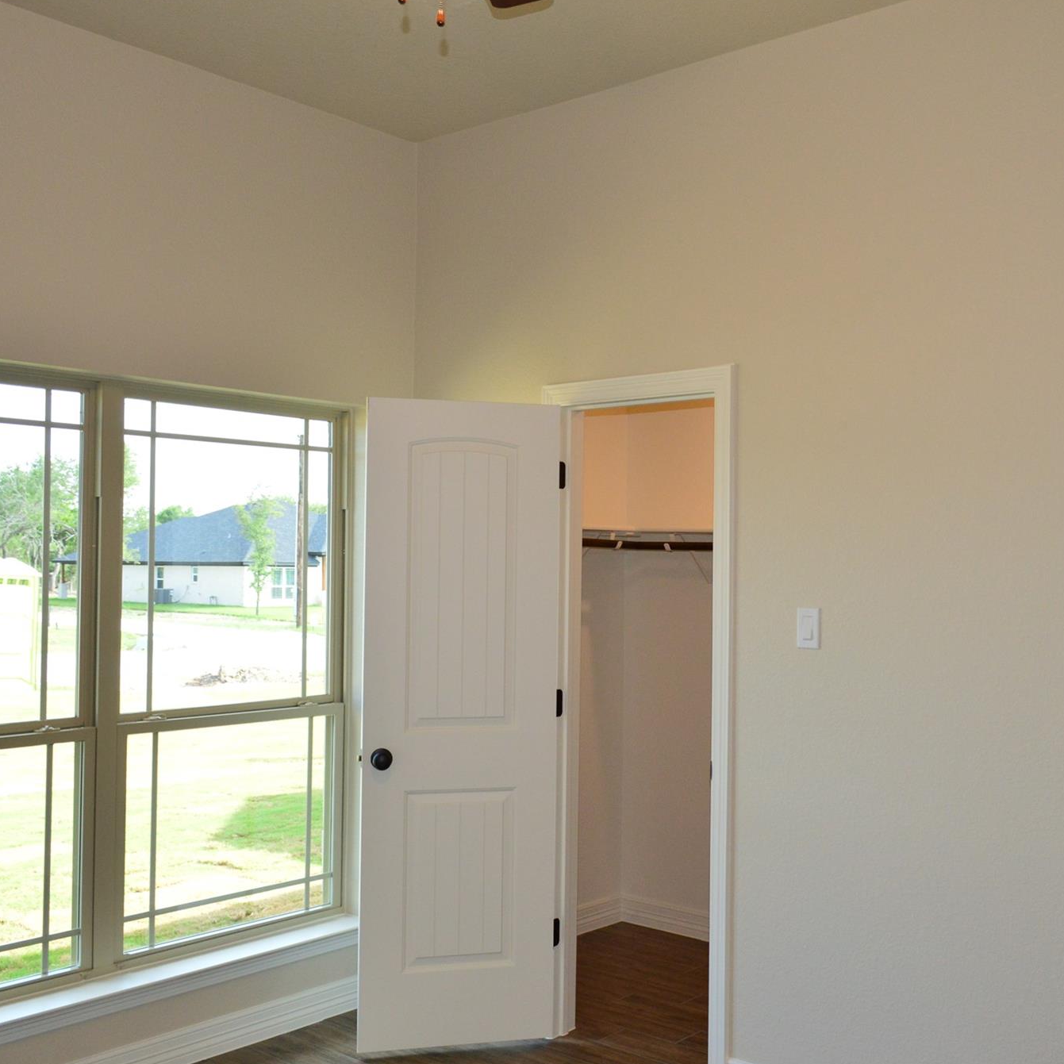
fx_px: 1217
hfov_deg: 47.0
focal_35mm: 35
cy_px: 530
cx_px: 632
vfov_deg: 47.2
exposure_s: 1/200
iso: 800
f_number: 5.6
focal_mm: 18
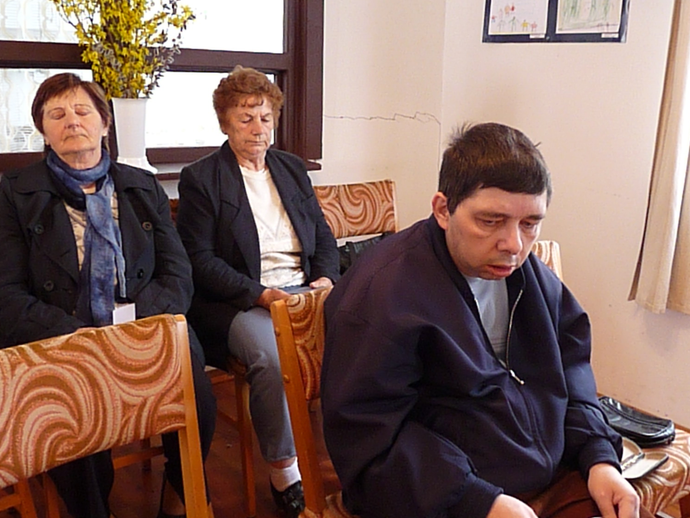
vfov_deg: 38.7
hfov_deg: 50.0
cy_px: 247
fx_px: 738
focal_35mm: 37
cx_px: 385
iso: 800
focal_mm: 4.8
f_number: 2.8
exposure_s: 1/60
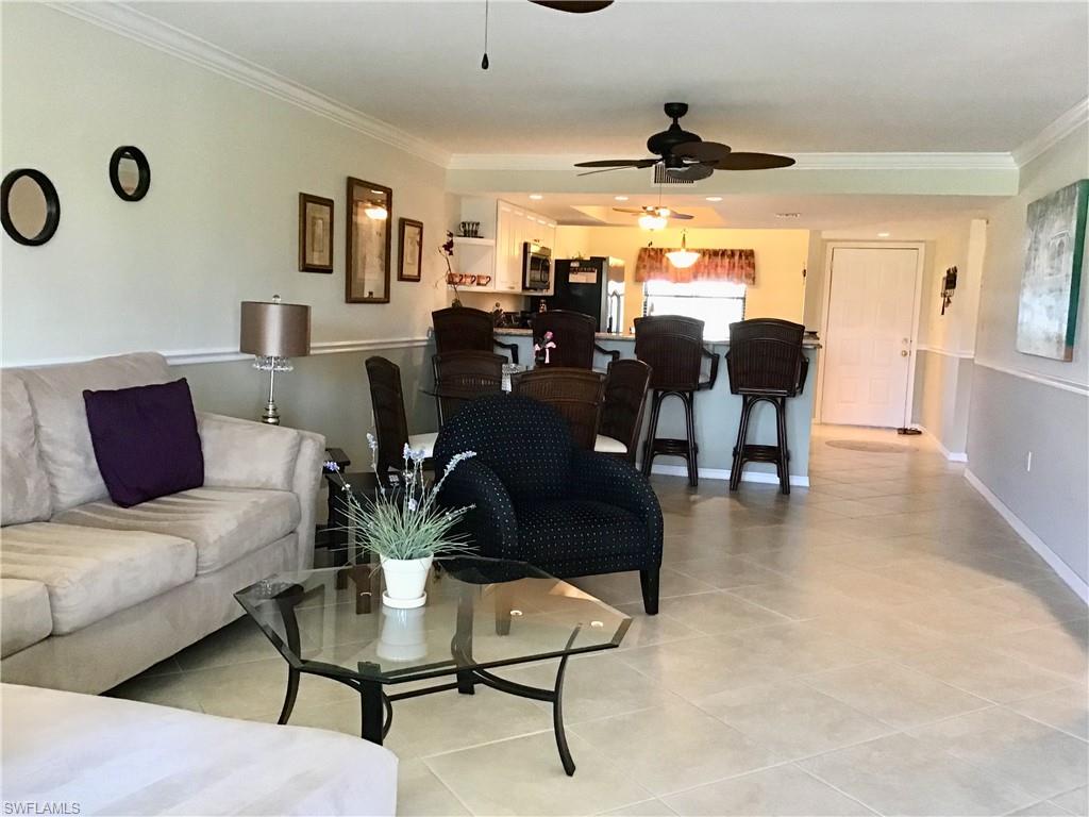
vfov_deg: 45.4
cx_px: 544
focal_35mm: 31
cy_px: 408
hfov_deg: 58.4
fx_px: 975
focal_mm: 3.3
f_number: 2.4
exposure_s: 1/30
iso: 160
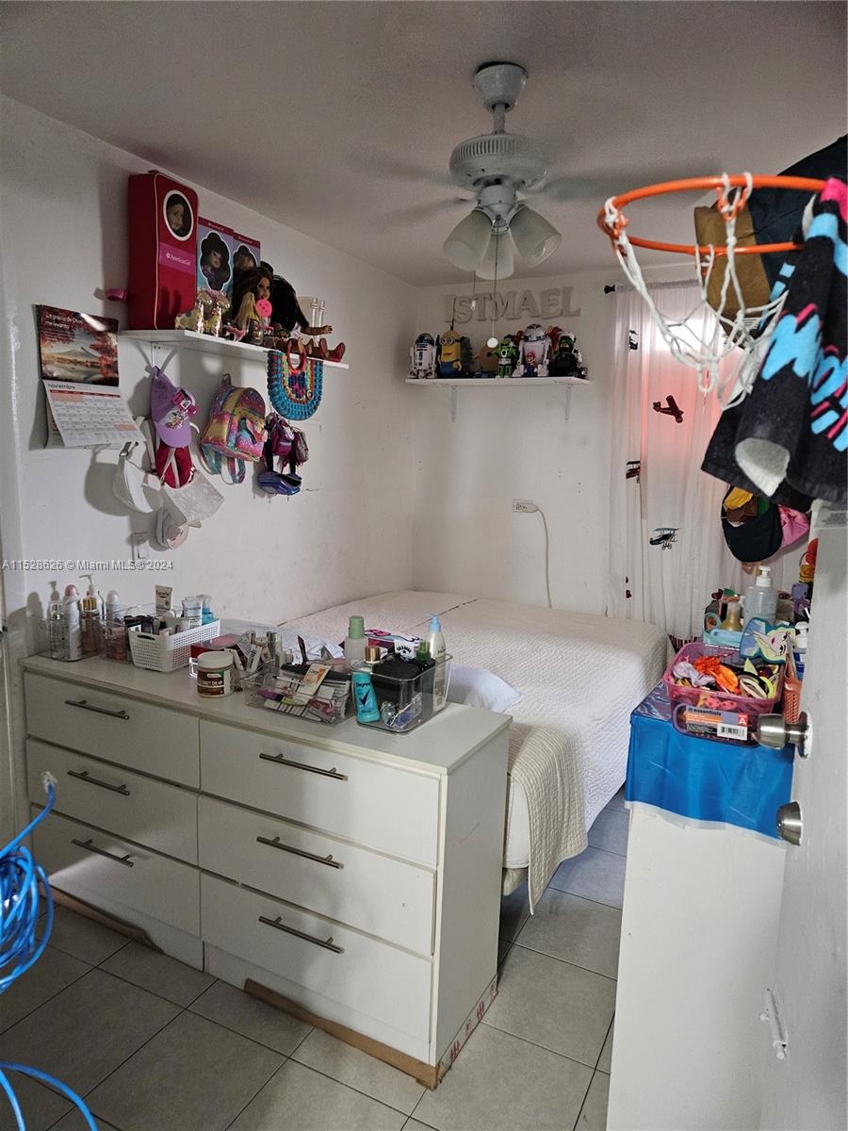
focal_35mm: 23
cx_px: 424
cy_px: 566
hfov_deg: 58.9
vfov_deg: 73.9
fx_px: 751
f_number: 1.8
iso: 640
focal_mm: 5.4
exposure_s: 1/40
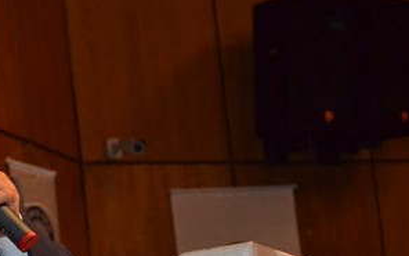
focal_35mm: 190
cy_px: 196
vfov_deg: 6.9
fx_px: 2120
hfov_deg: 10.9
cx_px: -19
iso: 3200
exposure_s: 1/60
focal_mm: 55
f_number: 5.6
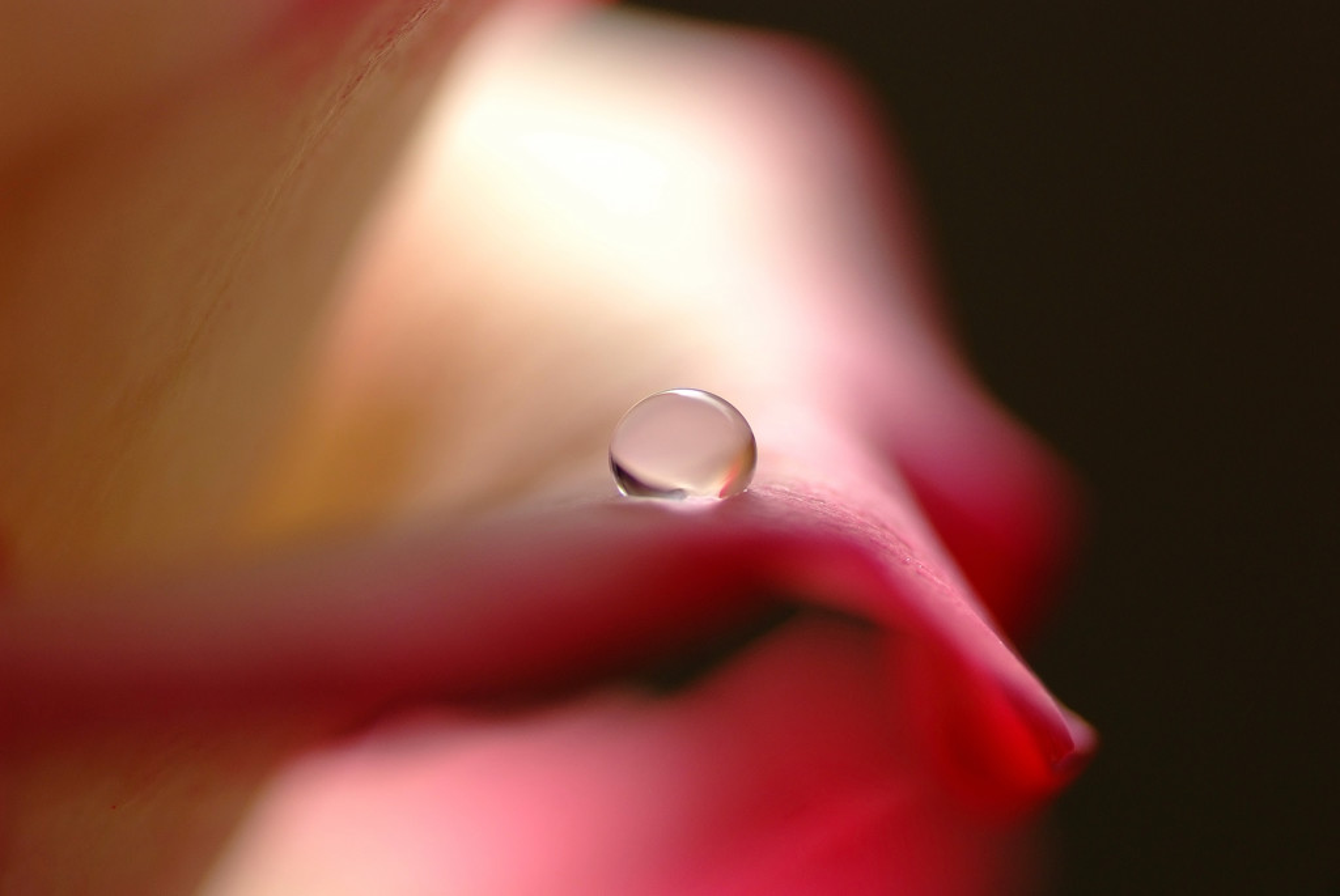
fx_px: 5030
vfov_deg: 10.2
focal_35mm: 135
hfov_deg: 15.2
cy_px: 448
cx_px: 670
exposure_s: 1/640
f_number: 5.6
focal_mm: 90
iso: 400
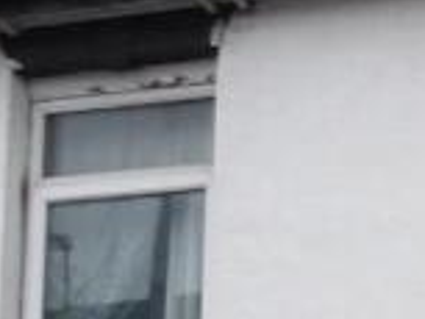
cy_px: 499
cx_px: 989
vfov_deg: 8.0
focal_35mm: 181
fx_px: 2224
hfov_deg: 9.7
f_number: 3
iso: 100
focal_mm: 4.9
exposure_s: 1/341
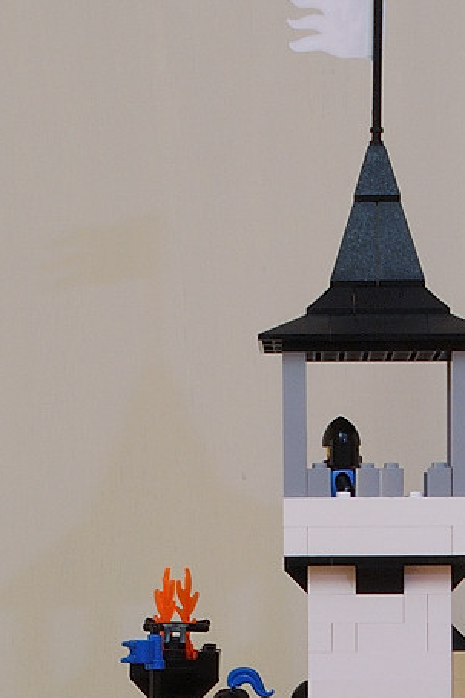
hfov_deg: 6.3
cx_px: 328
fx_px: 4227
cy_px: 1052
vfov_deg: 9.2
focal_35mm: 218
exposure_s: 1.5
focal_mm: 44
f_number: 16
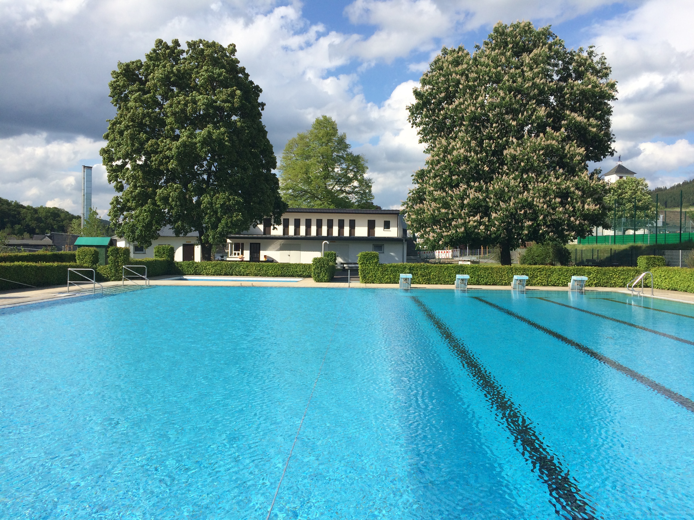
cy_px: 260
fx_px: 581
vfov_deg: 48.2
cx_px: 347
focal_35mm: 29
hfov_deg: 61.7
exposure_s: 1/2283
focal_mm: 4.15
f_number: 2.2
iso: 32
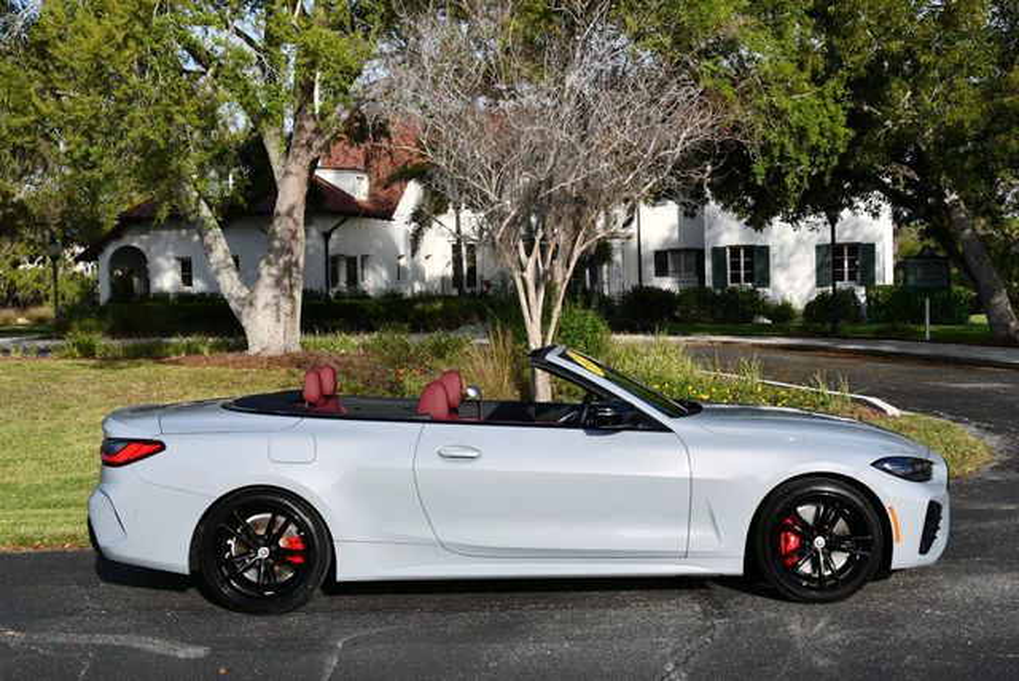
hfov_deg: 38.2
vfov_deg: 26.0
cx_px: 510
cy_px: 340
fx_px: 1473
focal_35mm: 52
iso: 100
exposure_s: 1/250
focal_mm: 26
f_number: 8
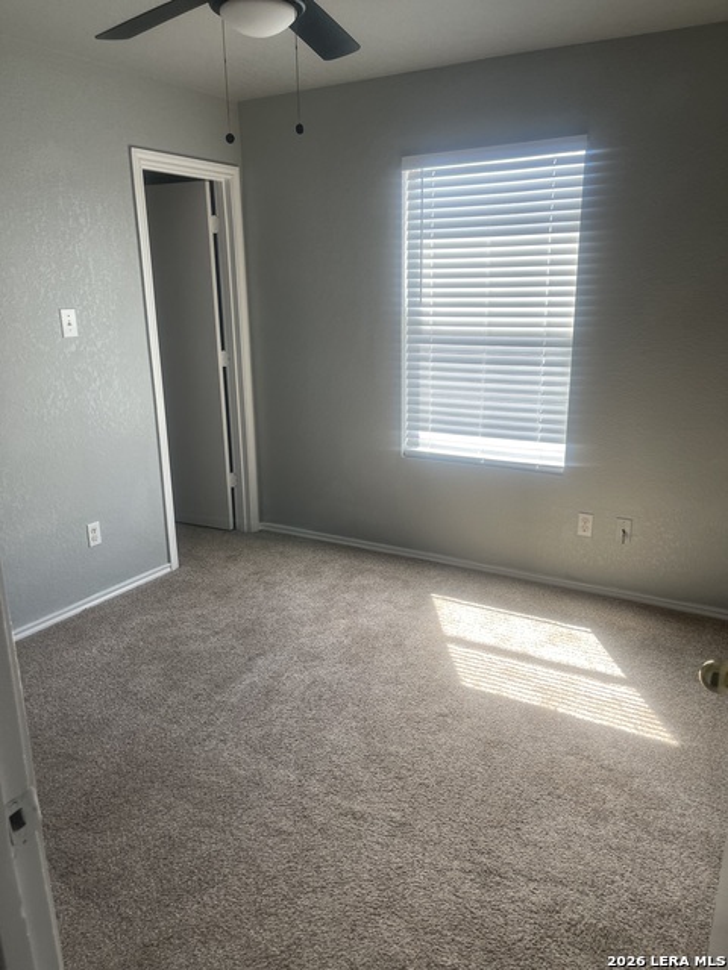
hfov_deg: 54.9
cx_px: 364
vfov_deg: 69.4
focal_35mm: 25
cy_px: 485
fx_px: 701
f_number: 1.6
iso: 64
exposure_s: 1/120
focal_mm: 5.1
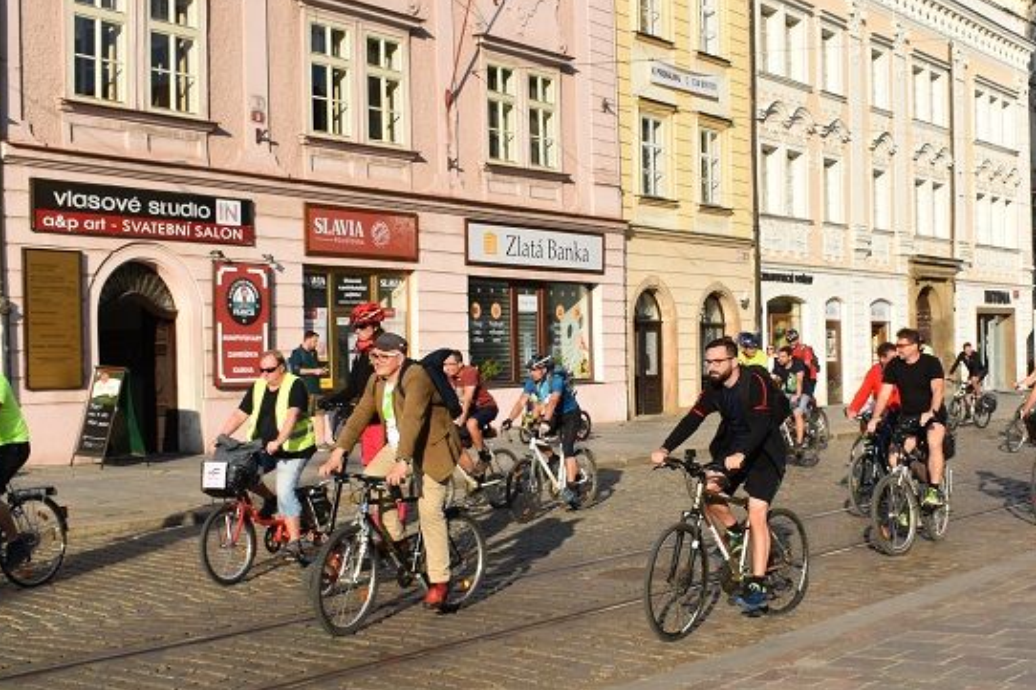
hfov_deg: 38.7
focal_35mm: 51
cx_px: 644
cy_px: 367
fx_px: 1467
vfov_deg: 26.5
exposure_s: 1/320
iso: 200
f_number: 9
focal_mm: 18
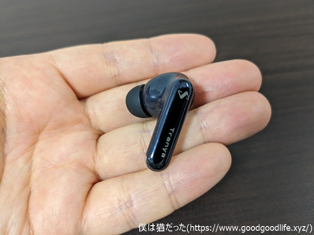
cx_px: 157
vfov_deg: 51.3
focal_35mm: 27
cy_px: 118
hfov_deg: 65.3
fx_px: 245
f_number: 1.73
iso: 158
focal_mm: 4.38
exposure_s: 1/33.3
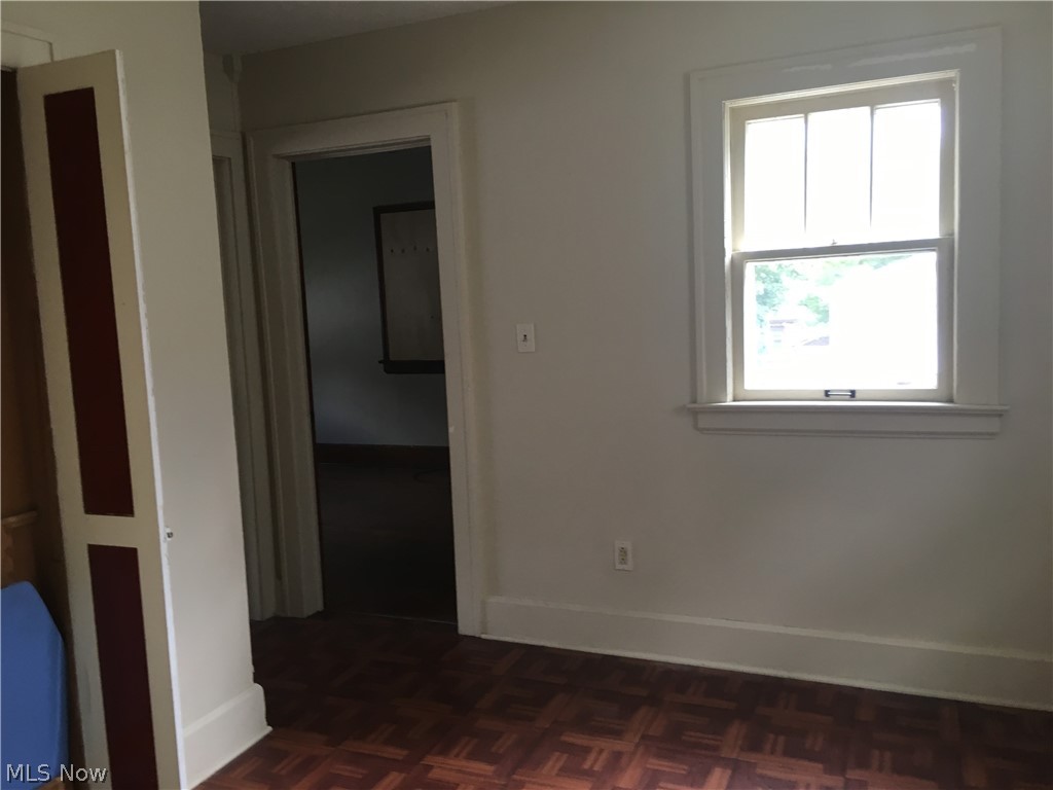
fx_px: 882
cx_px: 526
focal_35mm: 29
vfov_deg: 48.2
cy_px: 395
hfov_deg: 61.7
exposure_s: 1/30
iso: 64
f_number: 2.2
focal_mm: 4.15
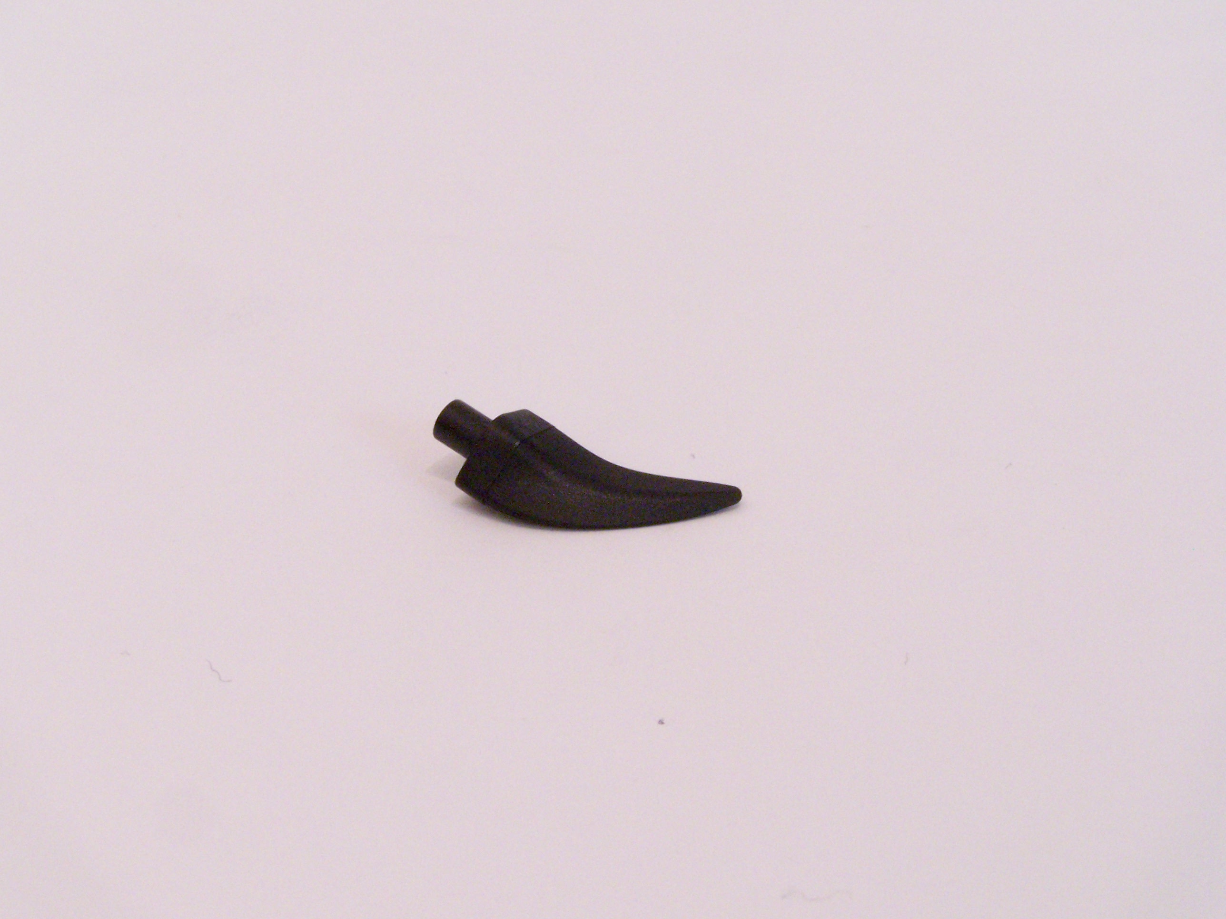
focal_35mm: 67
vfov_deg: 21.9
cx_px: 613
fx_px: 2373
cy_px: 460
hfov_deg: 29.0
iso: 400
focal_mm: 11.1
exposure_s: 1/4
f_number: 8
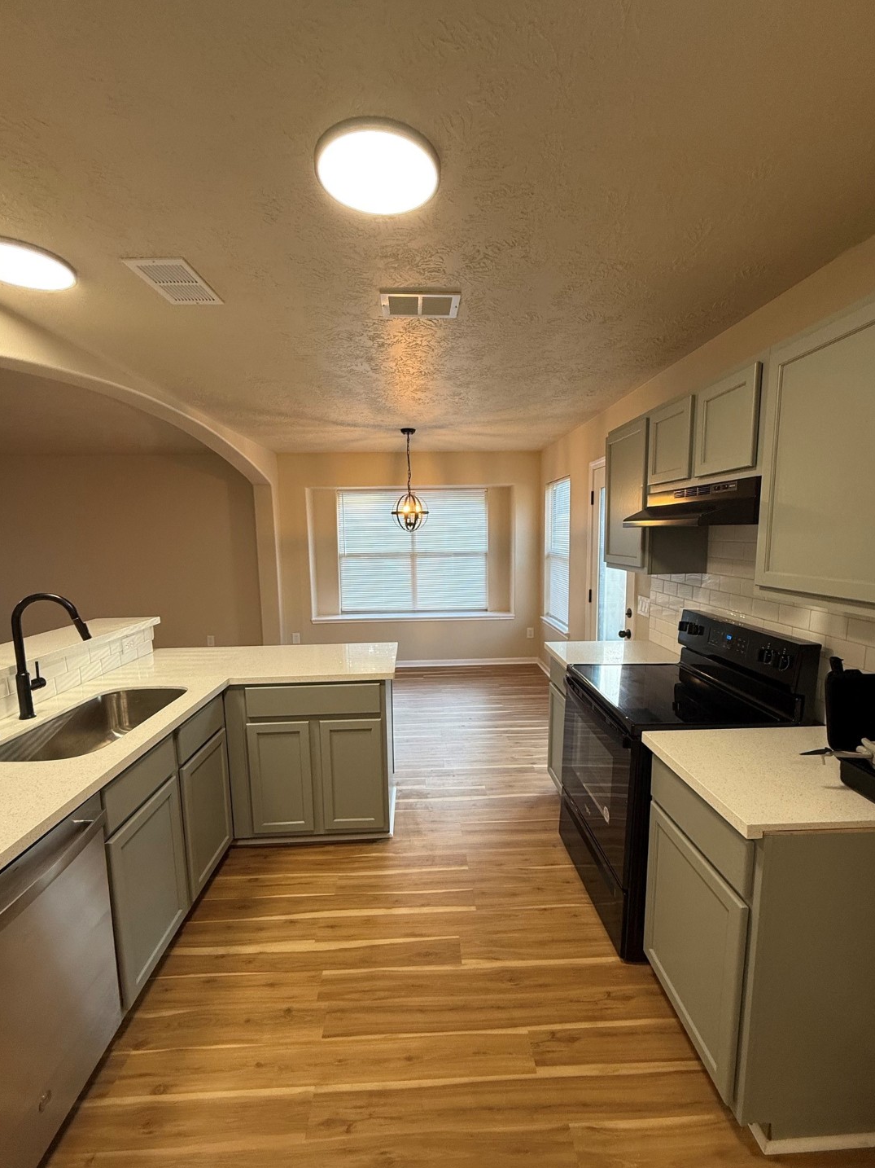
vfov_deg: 98.1
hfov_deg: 81.7
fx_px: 506
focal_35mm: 15
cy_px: 604
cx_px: 440
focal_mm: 2.22
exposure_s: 1/120
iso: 200
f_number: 2.2
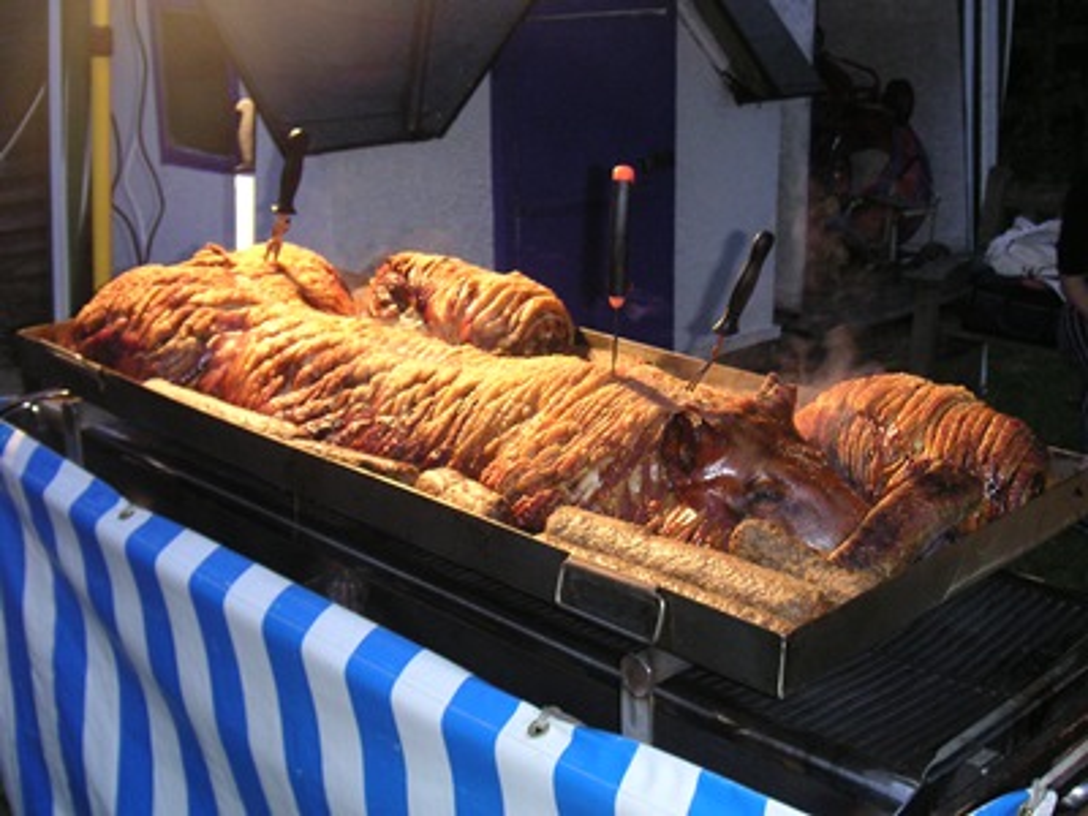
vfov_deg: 37.7
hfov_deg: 49.0
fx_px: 1194
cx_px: 544
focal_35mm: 38
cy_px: 408
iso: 160
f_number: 2.8
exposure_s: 1/45
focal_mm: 6
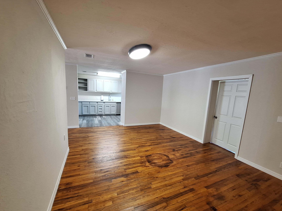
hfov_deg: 102.0
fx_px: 114
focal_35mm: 14
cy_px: 111
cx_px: 145
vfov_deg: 85.6
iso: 160
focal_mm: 1.74
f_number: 2.2
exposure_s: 1/24
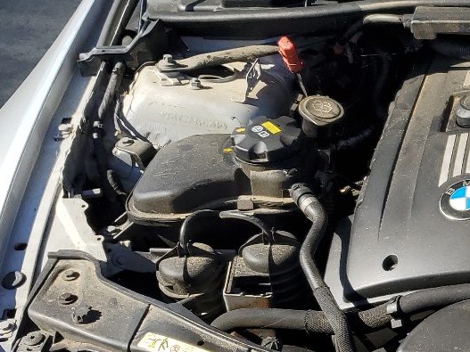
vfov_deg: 18.6
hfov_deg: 22.1
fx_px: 1072
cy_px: 238
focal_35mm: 79
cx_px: 619
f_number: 1.5
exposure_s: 1/2000
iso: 50
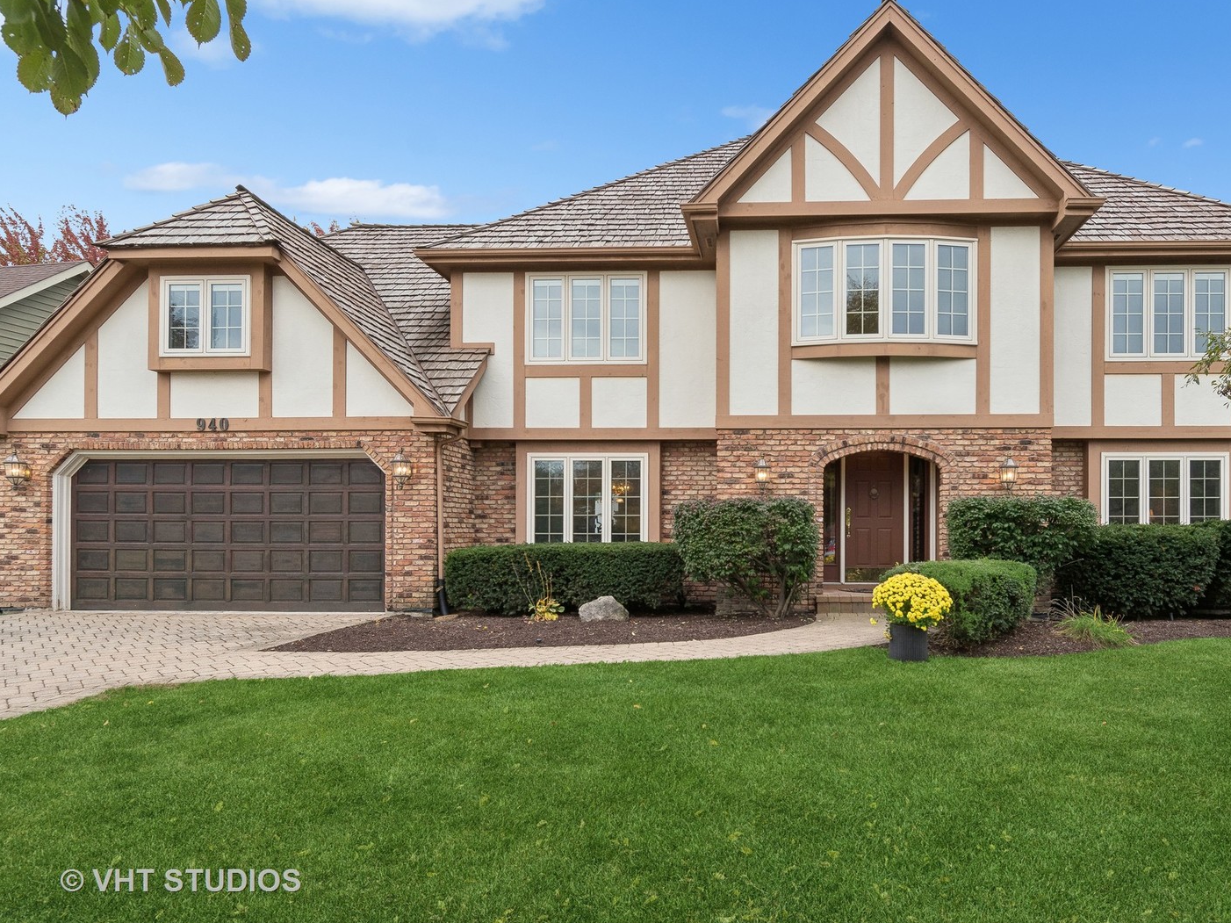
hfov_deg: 81.3
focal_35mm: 20
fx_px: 711
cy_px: 455
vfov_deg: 66.0
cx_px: 695
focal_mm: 12
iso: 250
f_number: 8
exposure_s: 1/160
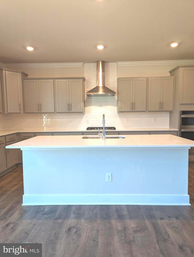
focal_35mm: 24
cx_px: 97
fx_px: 179
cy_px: 128
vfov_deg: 71.5
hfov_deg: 56.9
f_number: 1.85
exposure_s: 1/40
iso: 52
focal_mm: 6.81
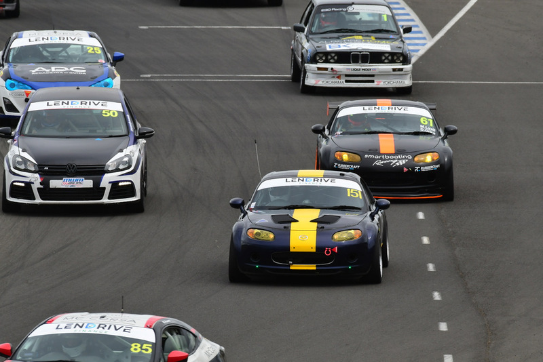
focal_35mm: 675
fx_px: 10184
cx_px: 272
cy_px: 181
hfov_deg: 3.1
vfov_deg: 2.0
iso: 500
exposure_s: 1/640
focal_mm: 450
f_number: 11
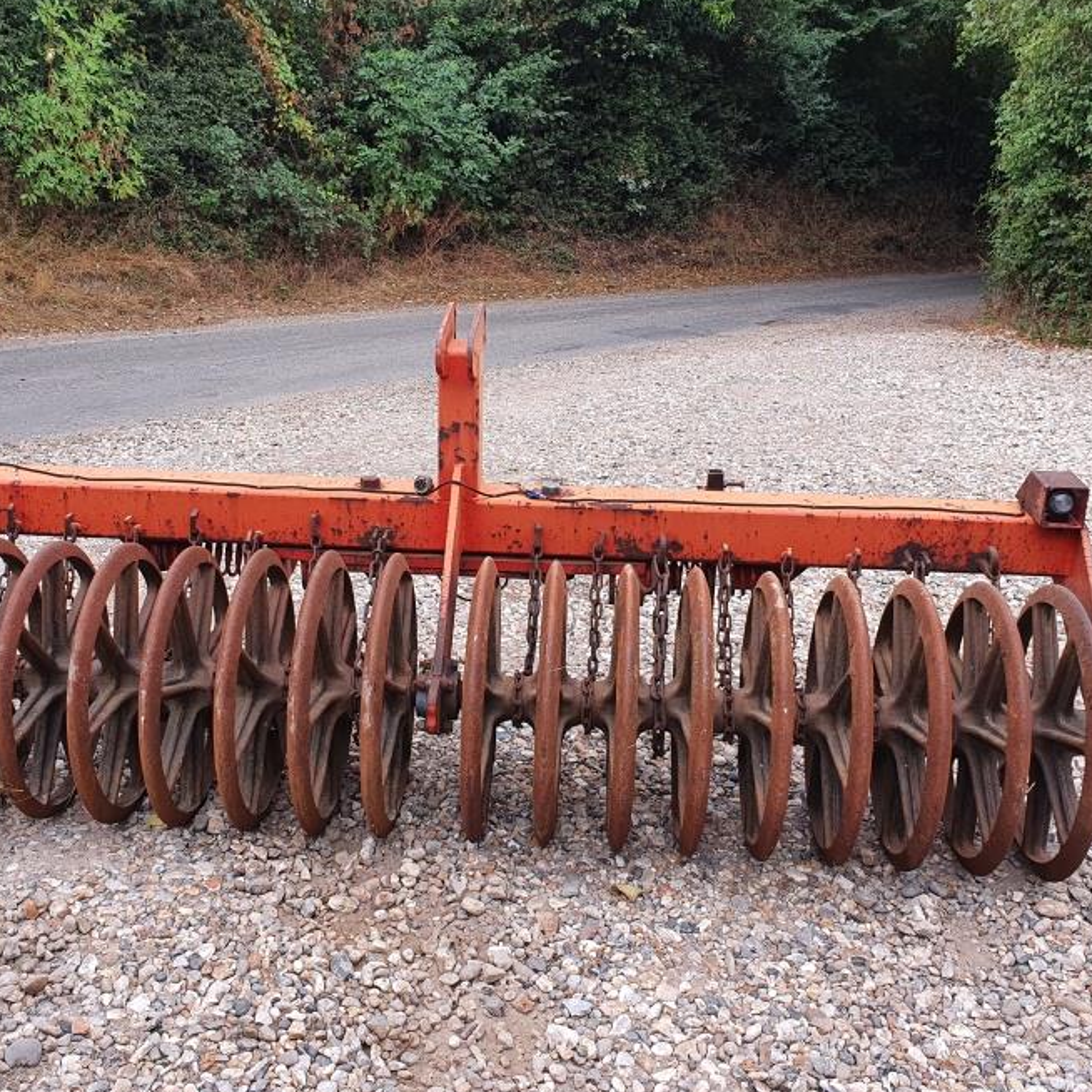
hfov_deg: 46.0
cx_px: 494
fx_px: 1285
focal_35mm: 36
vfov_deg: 46.0
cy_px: 553
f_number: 2.4
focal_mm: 4.32
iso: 50
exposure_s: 1/222
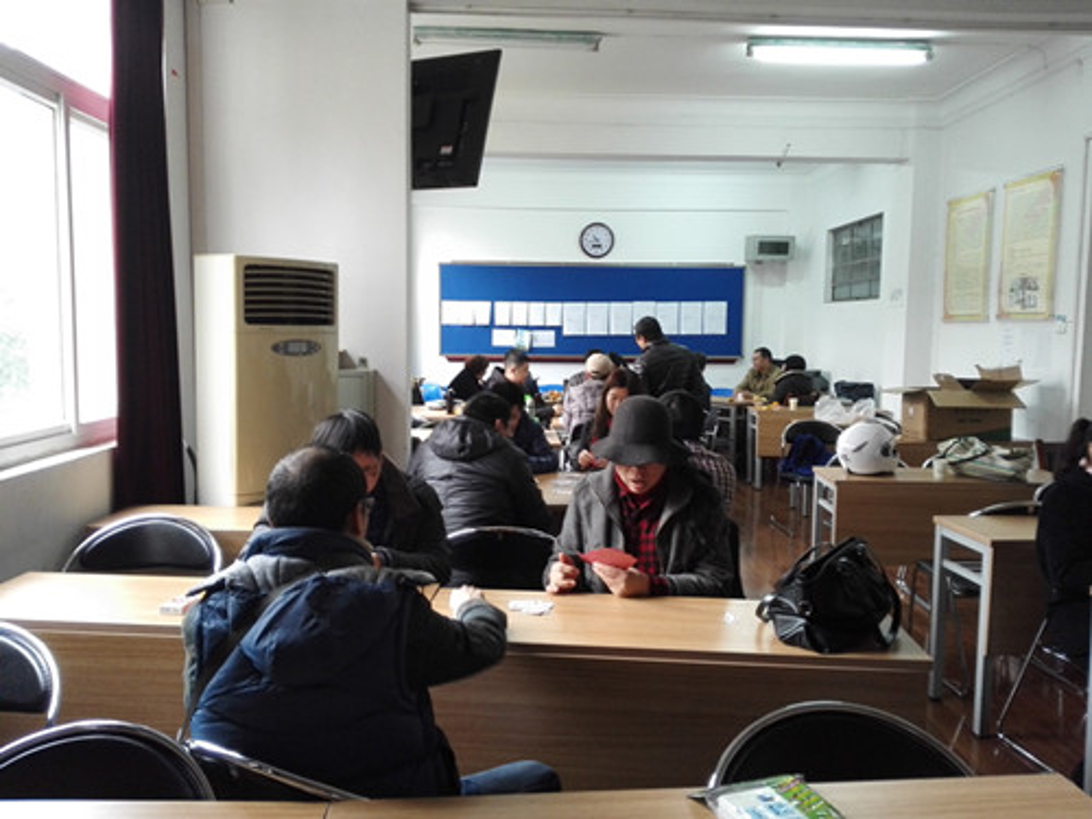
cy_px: 410
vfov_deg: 49.7
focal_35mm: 28
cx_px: 546
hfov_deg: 63.4
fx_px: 883
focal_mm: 3.79
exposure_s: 1/25
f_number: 2
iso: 200
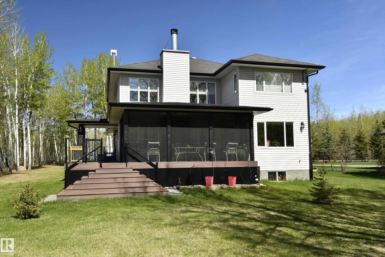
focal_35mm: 30
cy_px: 128
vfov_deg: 43.6
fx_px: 321
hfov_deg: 61.9
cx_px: 192
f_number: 8
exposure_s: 1/640
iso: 560
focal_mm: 20
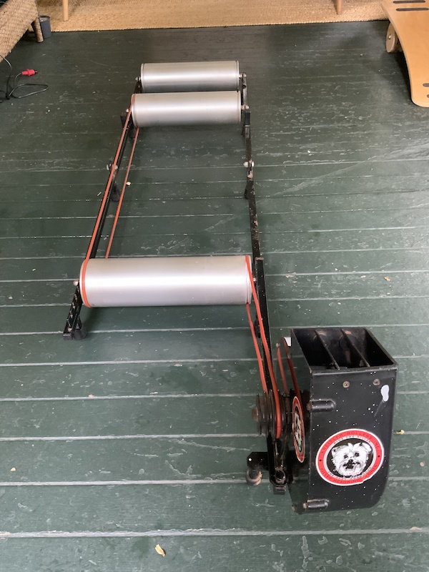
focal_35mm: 29
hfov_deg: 48.2
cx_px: 214
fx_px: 479
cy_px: 286
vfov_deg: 61.7
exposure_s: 1/30
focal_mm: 3
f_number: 1.8
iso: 320
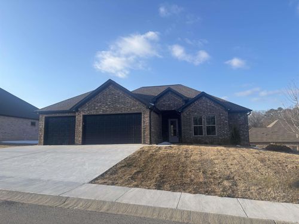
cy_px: 112
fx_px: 225
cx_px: 150
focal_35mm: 26
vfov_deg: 53.1
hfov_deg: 67.3
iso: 50
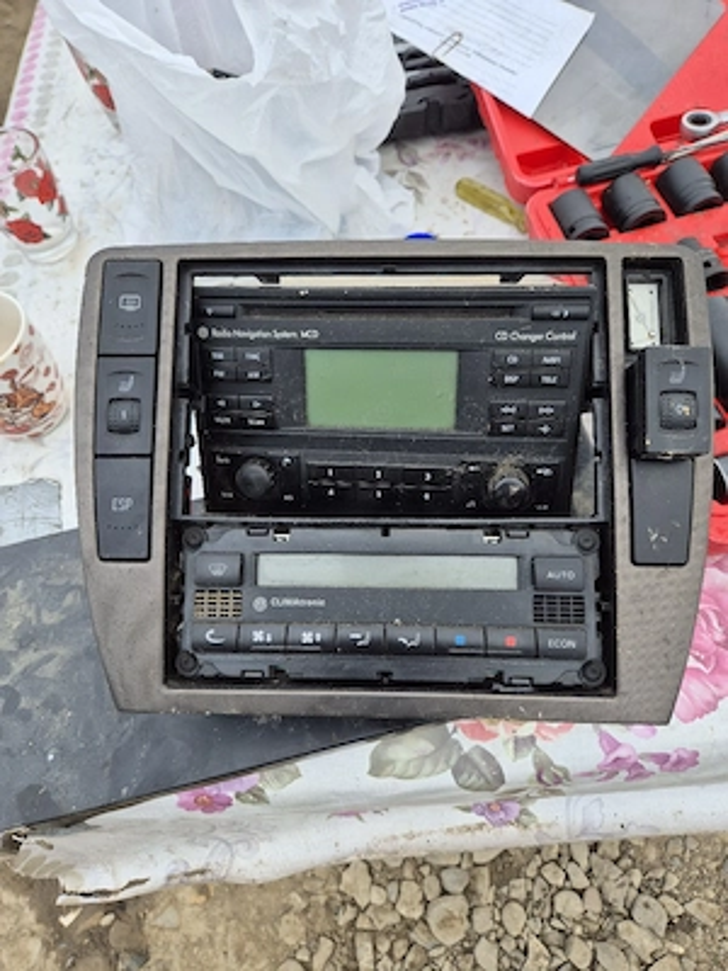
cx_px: 364
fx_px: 645
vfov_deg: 73.9
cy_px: 486
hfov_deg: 58.9
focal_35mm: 23
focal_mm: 5.4
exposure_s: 1/476
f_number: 1.8
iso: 25
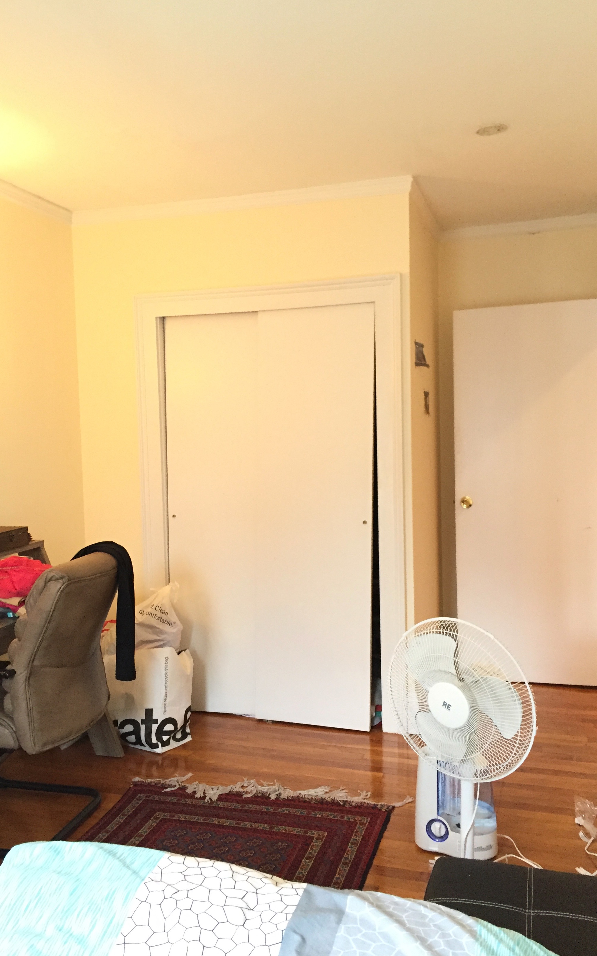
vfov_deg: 61.2
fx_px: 807
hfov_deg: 40.6
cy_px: 476
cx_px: 282
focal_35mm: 31
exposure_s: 1/30
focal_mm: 4.15
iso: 200
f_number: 2.2
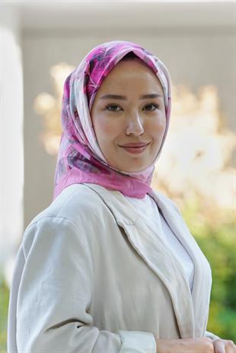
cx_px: 118
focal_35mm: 200
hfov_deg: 6.9
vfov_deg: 10.3
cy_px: 176
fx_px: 1964
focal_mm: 200
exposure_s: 1/125
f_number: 5.6
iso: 500
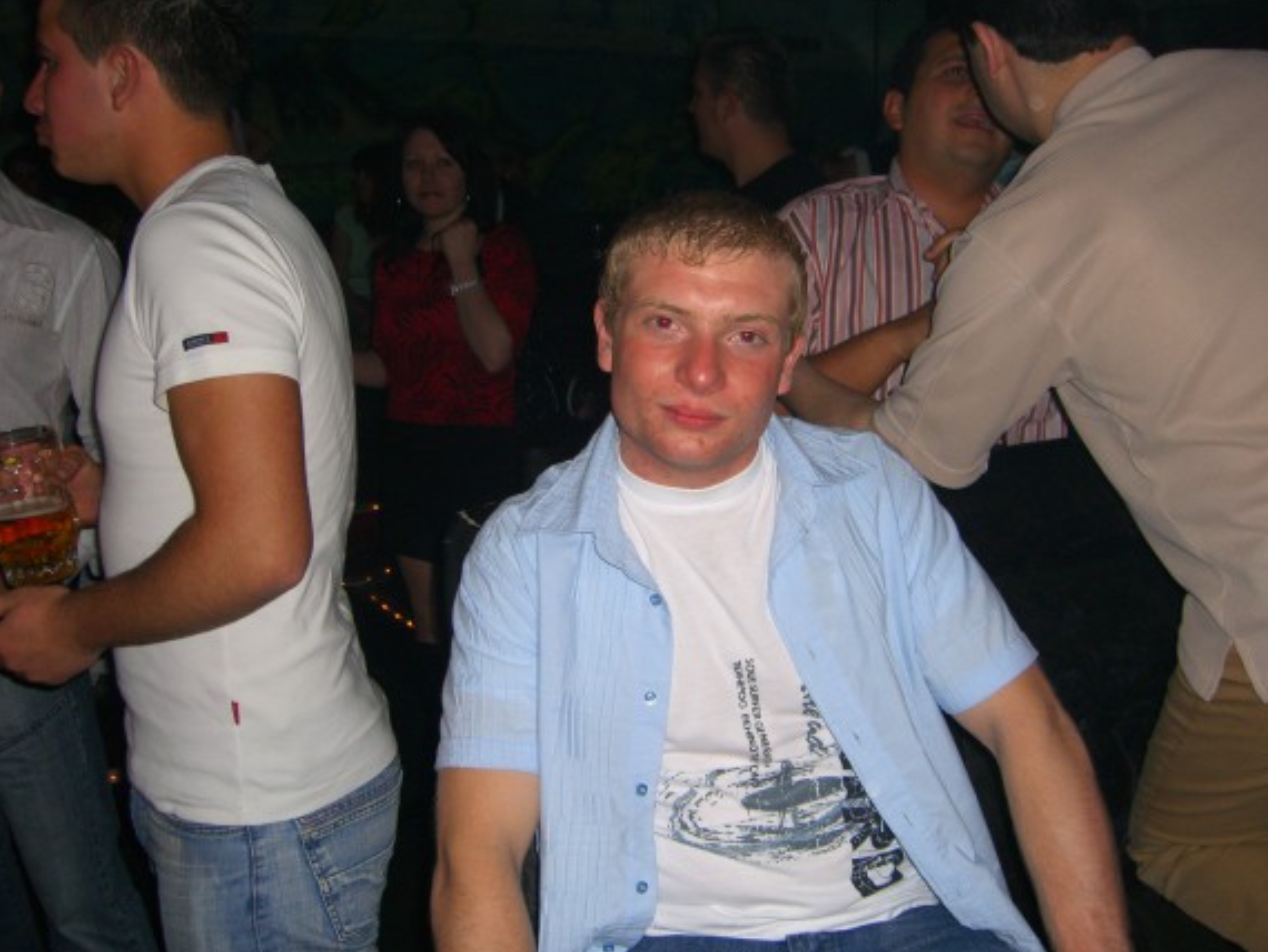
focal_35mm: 40
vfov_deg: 36.0
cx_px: 661
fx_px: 1466
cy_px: 454
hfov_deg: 46.8
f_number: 2.8
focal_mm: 7.9
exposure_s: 1/60
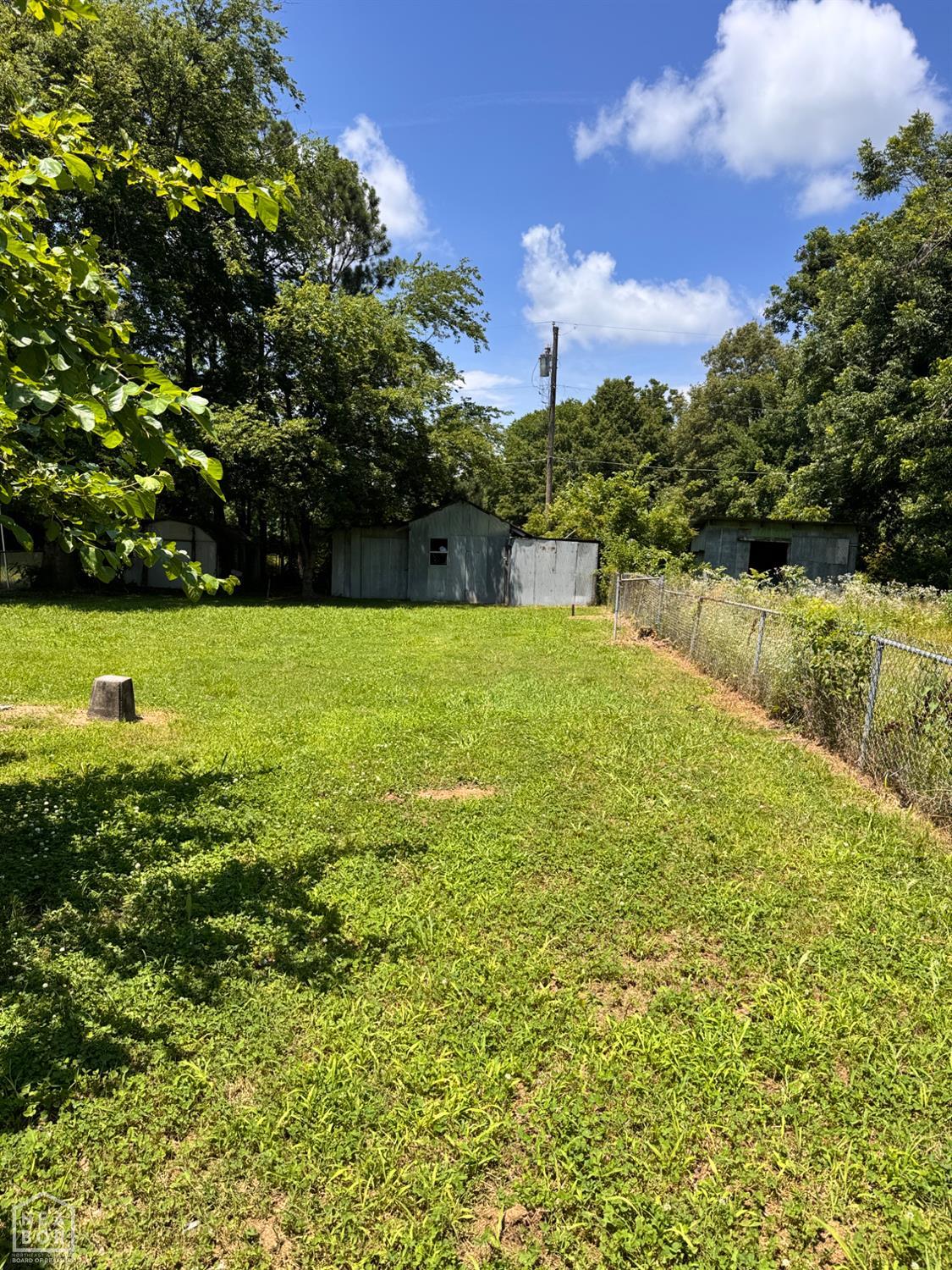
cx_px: 476
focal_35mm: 24
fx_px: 880
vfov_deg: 71.6
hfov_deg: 56.8
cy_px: 635
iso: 80
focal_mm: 6.76
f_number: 1.78
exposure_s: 1/3597
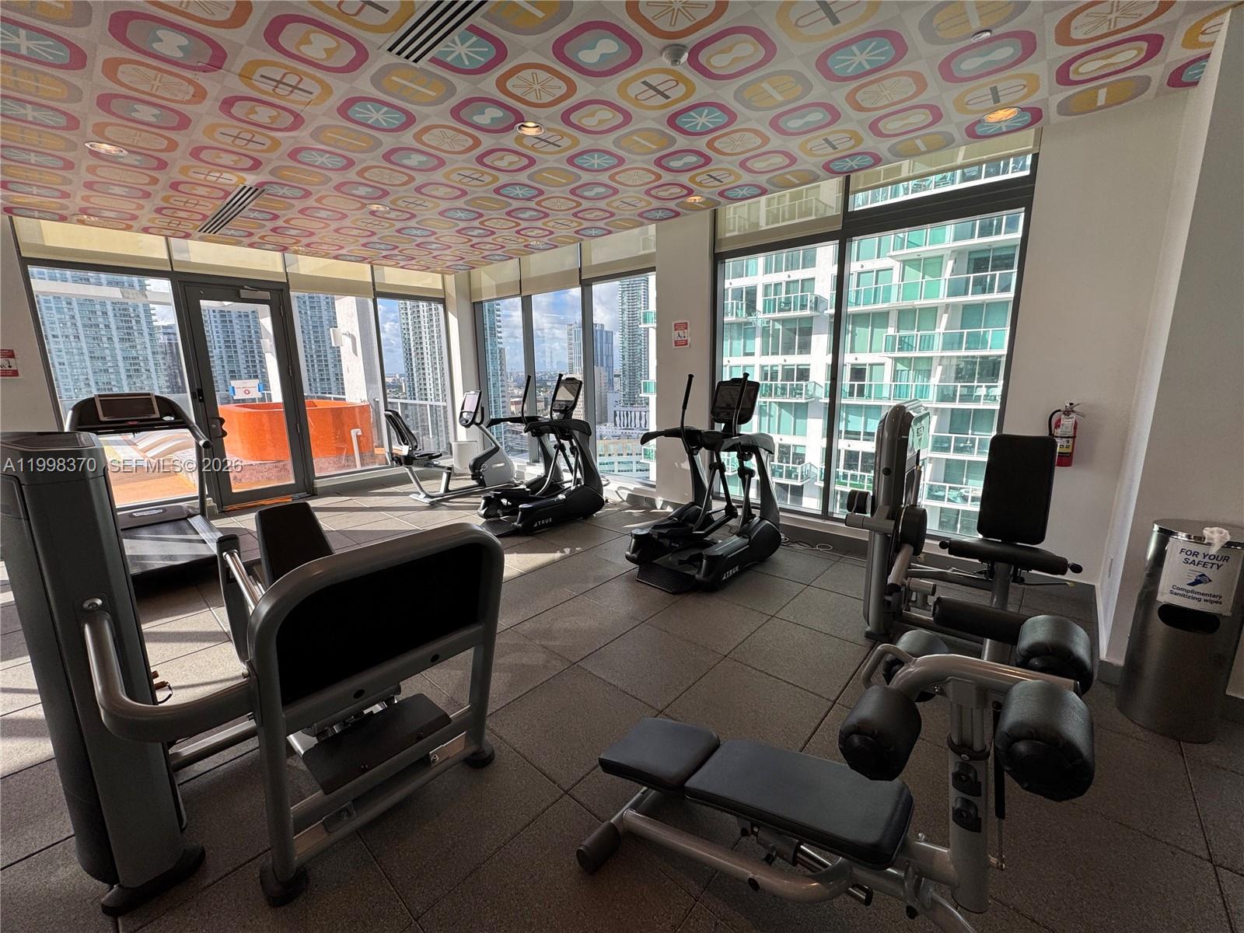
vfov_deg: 85.7
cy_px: 466
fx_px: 503
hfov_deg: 102.1
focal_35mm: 14
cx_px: 622
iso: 40
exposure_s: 1/399
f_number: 2.2
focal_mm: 2.22
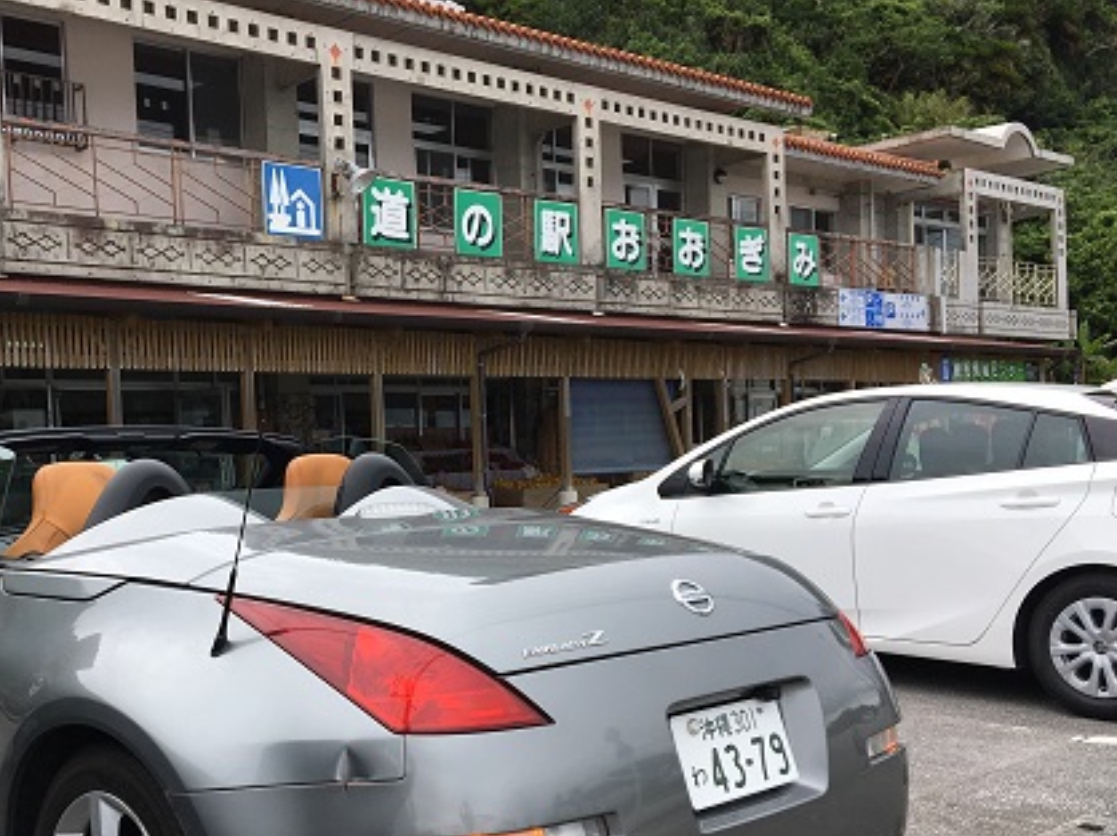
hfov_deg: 44.2
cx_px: 381
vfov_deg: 34.2
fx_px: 1354
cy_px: 510
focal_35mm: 42
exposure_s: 1/827
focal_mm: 4.15
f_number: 2.2
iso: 25
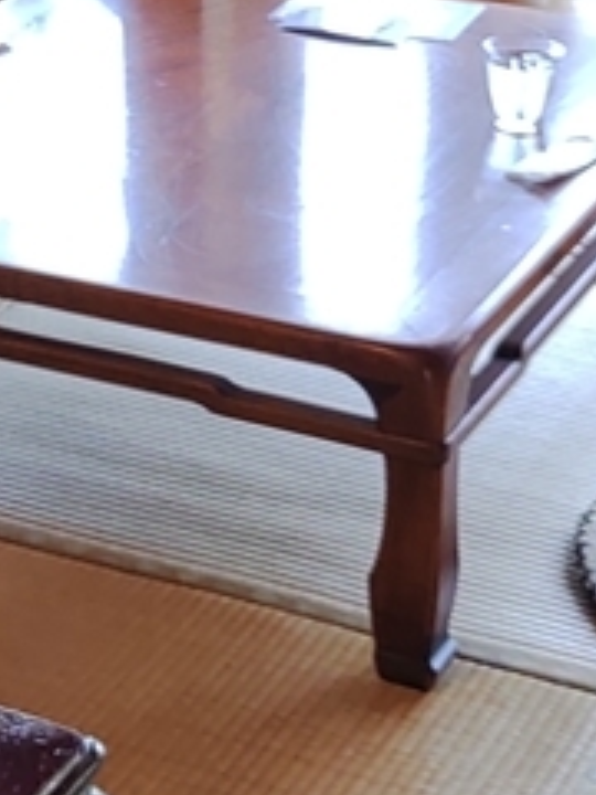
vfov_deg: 14.3
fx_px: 3099
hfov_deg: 10.8
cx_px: -79
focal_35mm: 135
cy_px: -76
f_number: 1.79
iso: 132
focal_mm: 4.71
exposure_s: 1/50
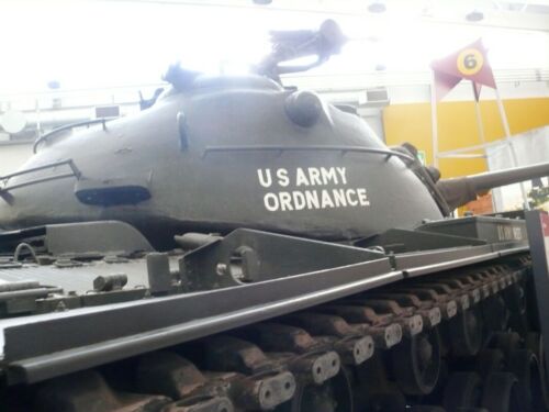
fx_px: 555
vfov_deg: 40.7
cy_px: 206
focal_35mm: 35
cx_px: 274
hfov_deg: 52.6
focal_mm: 7.4
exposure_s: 1/30
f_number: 2.8
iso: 400
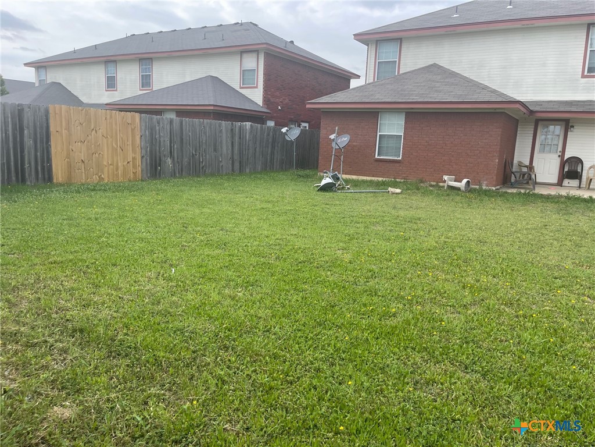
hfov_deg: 67.3
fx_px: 447
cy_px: 224
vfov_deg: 53.1
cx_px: 298
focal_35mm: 26
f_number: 1.6
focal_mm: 5.1
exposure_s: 1/1078
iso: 32
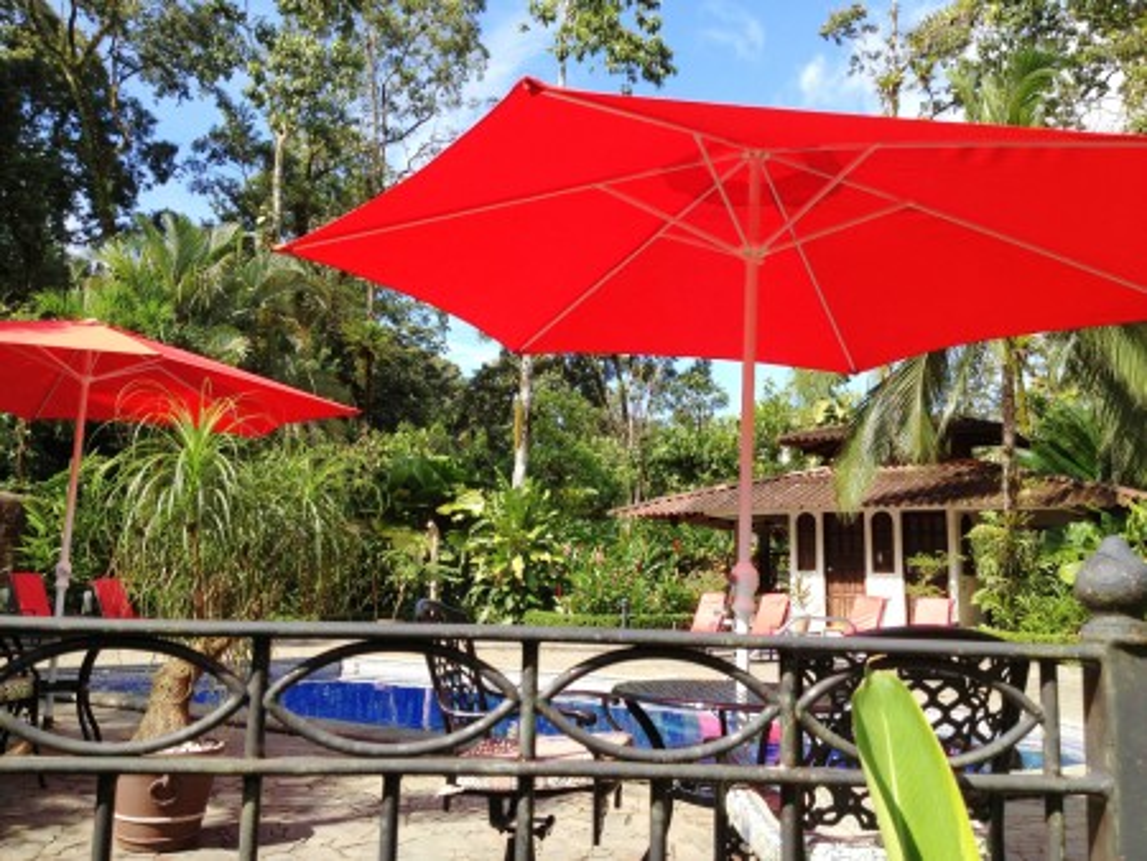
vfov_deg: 40.7
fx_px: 1160
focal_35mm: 35
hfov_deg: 52.6
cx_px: 574
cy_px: 430
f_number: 2.4
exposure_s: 1/824
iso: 50
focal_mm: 4.28
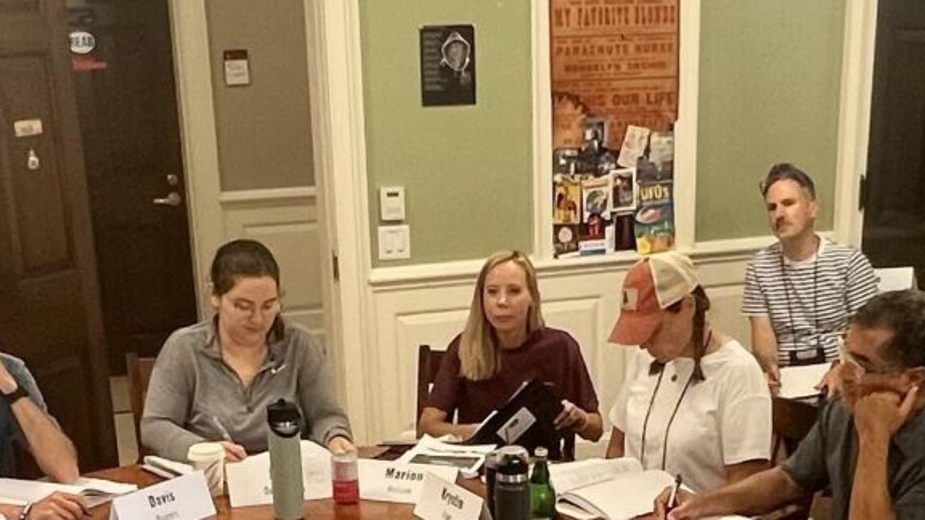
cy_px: 700
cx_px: 498
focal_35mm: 63
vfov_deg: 17.7
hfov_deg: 33.3
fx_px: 1545
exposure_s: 1/60
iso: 160
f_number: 1.8
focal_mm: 1.57
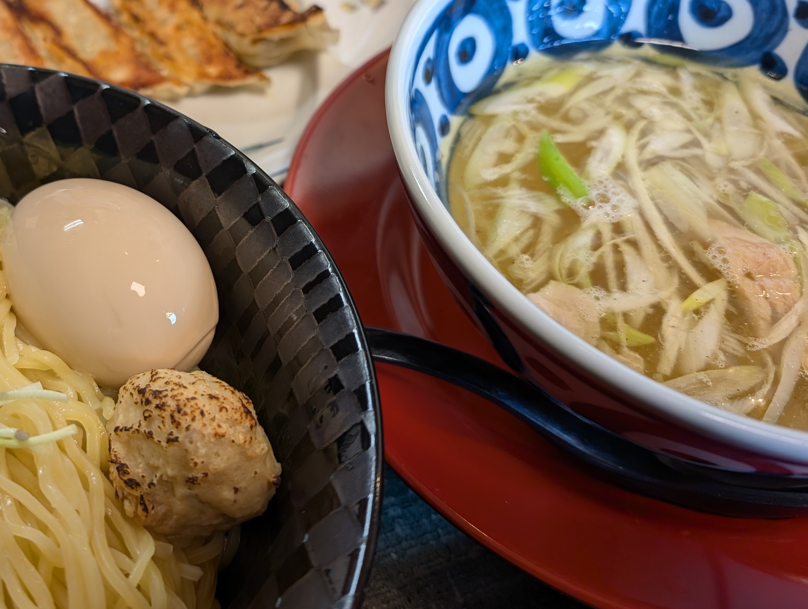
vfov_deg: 40.3
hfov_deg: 50.8
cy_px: 203
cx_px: 222
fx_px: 818
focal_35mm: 35
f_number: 1.68
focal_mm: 6.9
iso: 30
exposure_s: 1/23.8
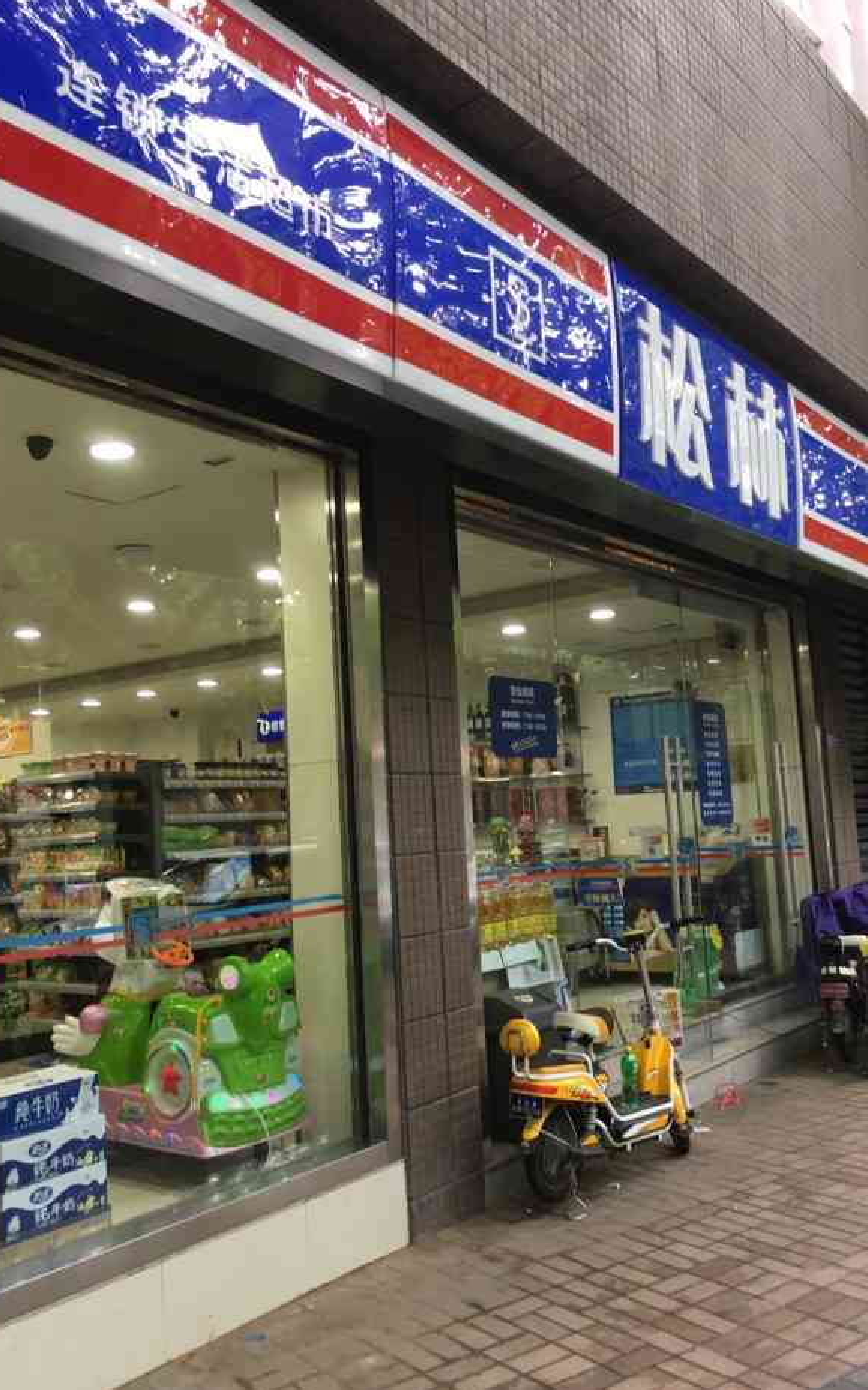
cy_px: 693
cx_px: 458
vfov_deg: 61.2
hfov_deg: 40.6
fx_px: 1174
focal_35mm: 31
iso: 50
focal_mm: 4.15
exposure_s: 1/33
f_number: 2.2
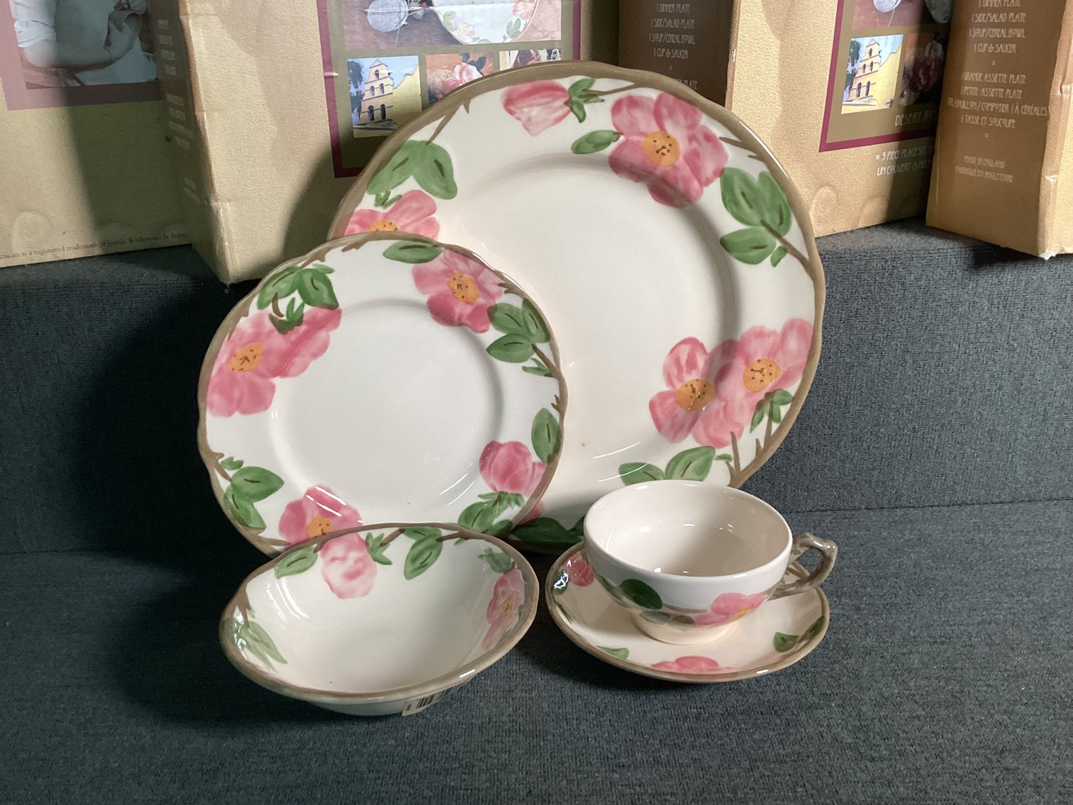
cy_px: 402
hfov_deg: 58.3
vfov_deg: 45.4
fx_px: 961
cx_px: 536
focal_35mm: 31
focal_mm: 3.3
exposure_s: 1/60
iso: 160
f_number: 2.4
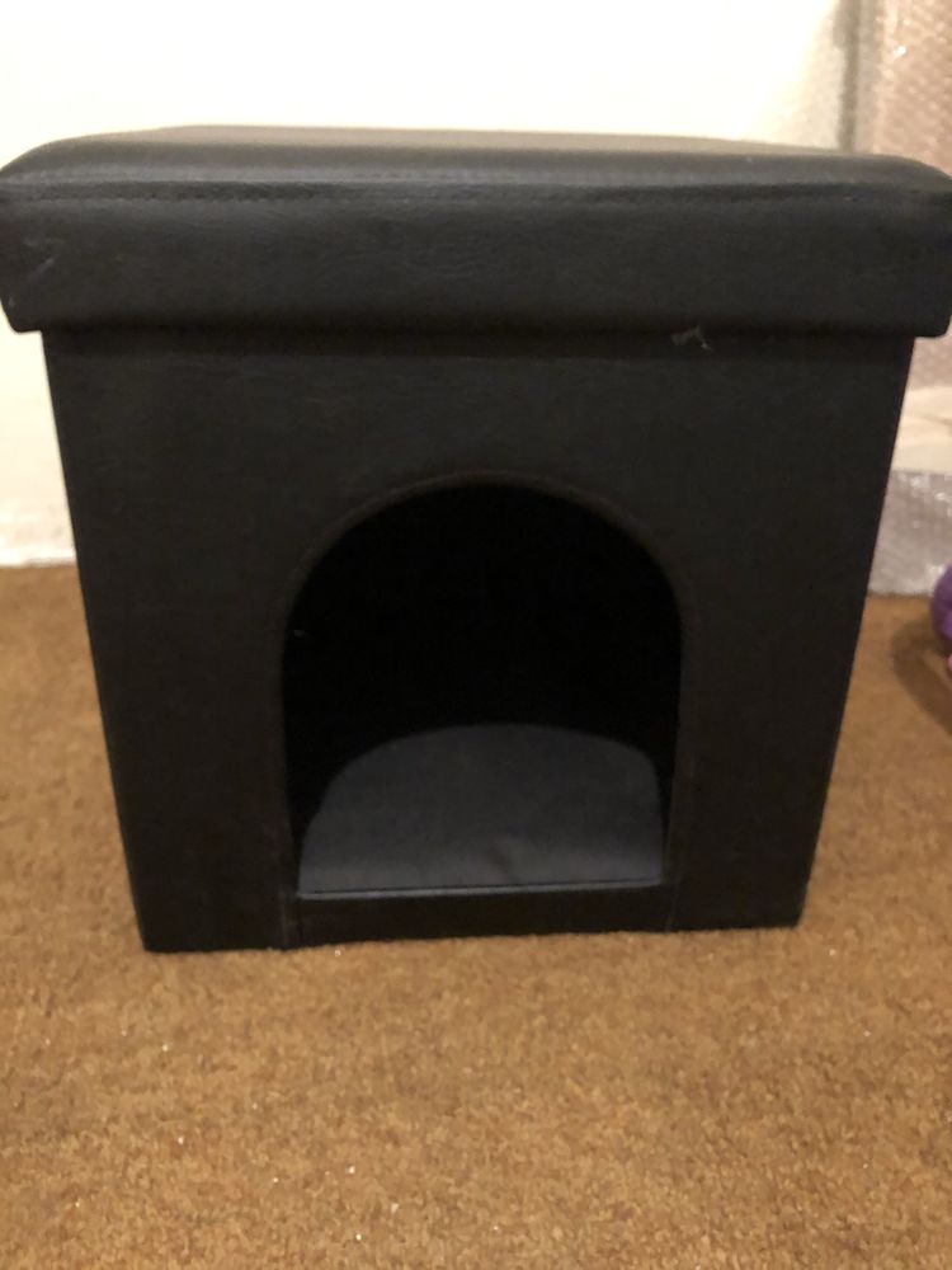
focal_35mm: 28
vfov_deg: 63.4
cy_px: 635
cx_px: 476
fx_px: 1027
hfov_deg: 49.7
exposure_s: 1/4
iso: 250
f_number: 1.8
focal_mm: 3.99
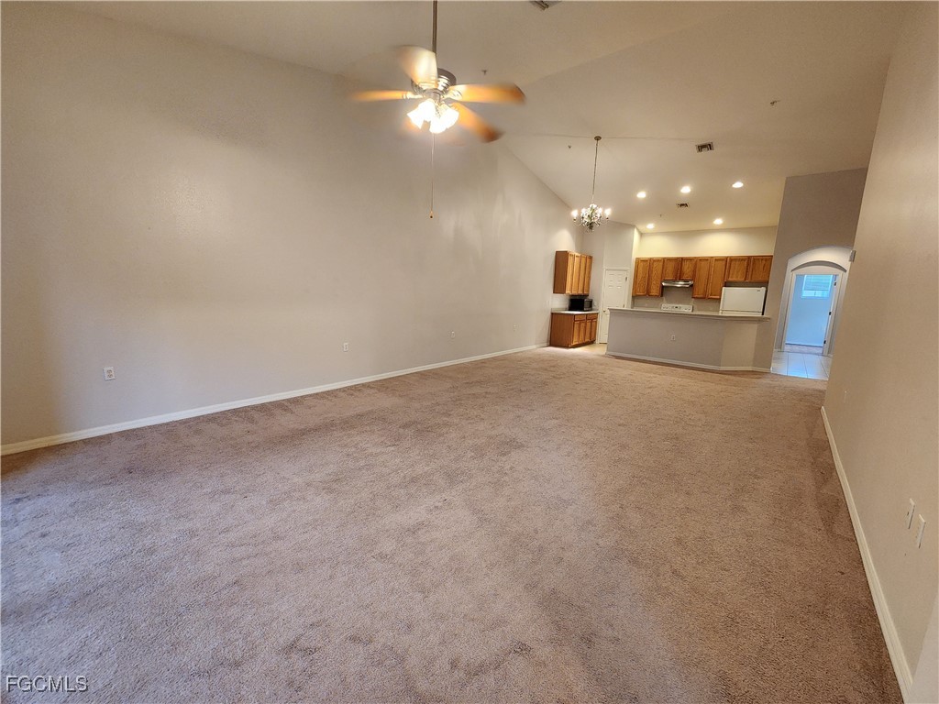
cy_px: 352
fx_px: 353
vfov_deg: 89.9
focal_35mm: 13
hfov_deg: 106.2
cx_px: 470
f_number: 2.2
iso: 320
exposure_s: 1/40
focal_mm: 2.2
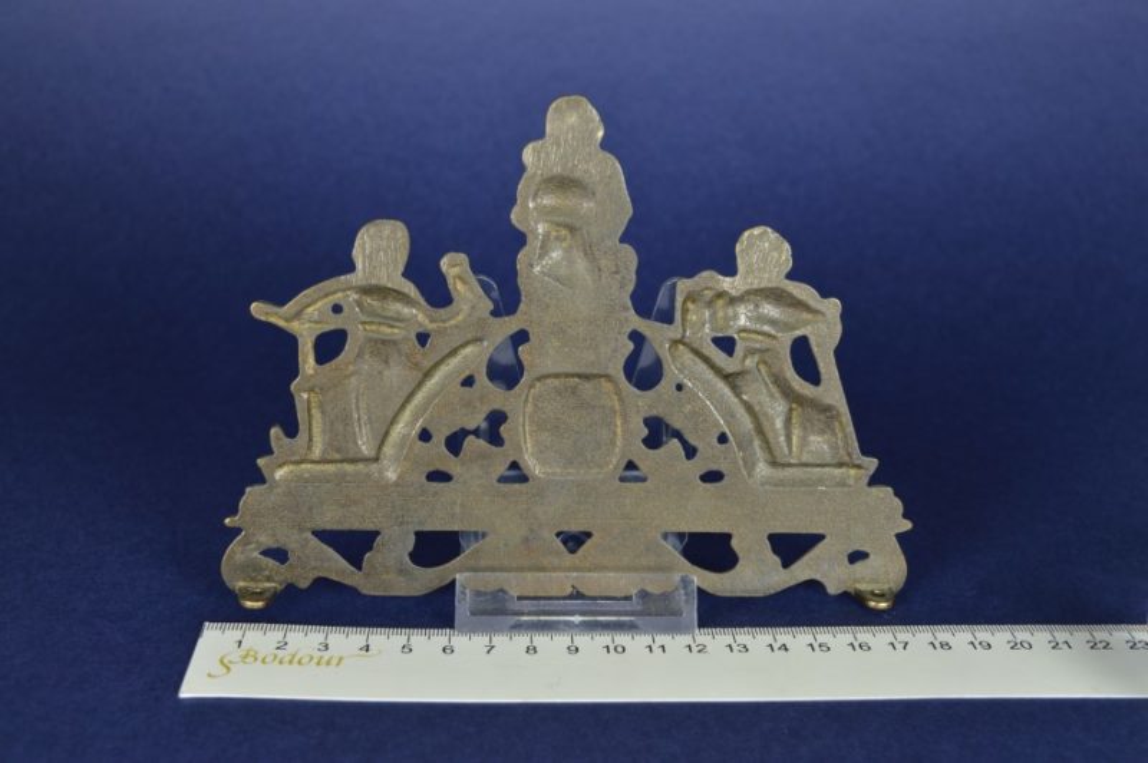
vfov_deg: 26.4
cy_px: 382
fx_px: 1625
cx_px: 574
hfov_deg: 38.9
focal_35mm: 51
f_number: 6.3
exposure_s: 1/125
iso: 100
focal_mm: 34
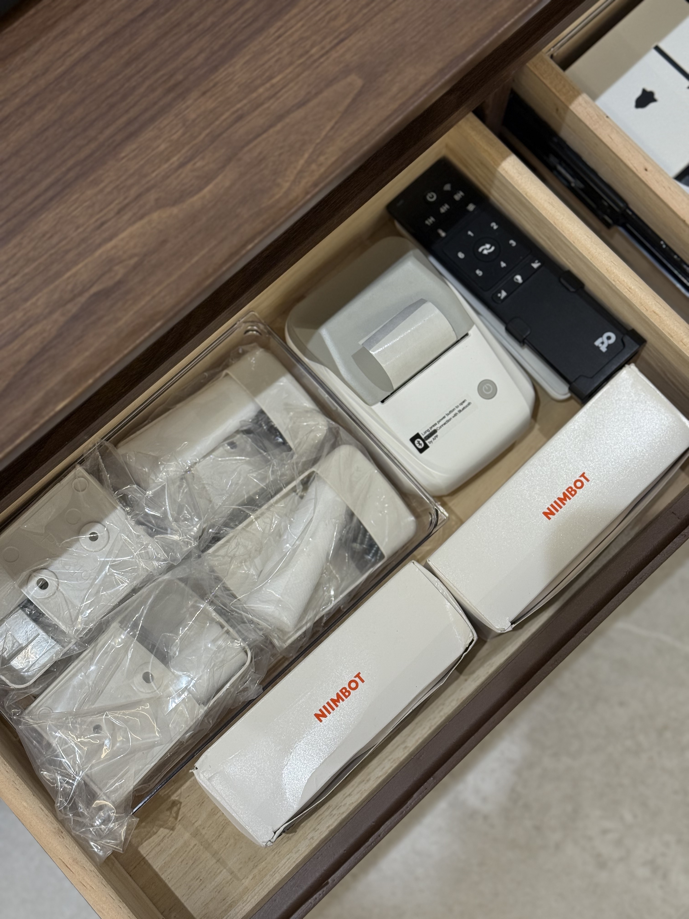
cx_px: 344
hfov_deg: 30.3
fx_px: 1274
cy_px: 460
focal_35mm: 48
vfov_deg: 39.7
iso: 125
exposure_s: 1/62
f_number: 1.78
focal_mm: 6.76
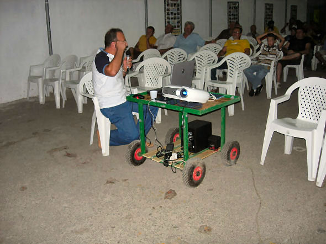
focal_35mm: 38
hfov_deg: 49.0
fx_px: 358
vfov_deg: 37.7
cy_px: 122
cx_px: 163
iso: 72
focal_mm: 7.8
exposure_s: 1/60.1
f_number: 2.8
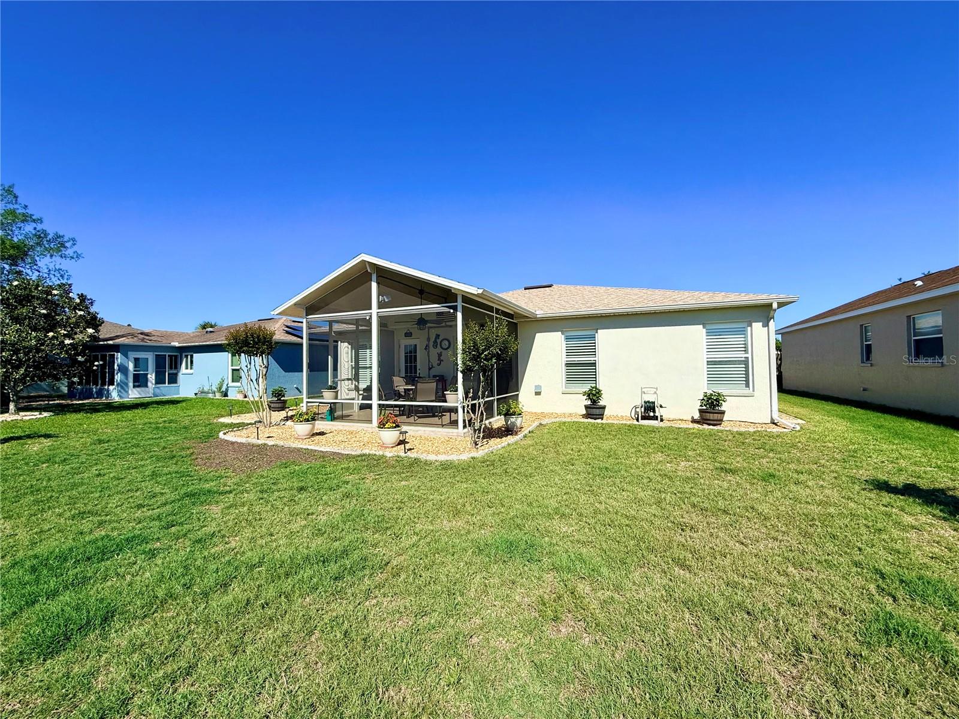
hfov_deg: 102.1
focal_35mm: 14
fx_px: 388
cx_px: 480
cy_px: 360
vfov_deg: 85.7
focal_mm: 2.22
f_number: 2.2
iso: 50
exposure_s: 1/3663
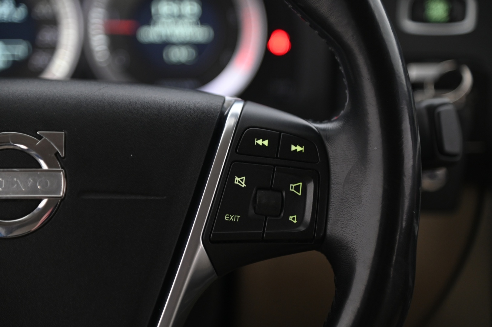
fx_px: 1639
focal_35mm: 120
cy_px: 164
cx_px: 246
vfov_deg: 11.4
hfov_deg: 17.1
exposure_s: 1/20
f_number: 4
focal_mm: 120
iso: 2000
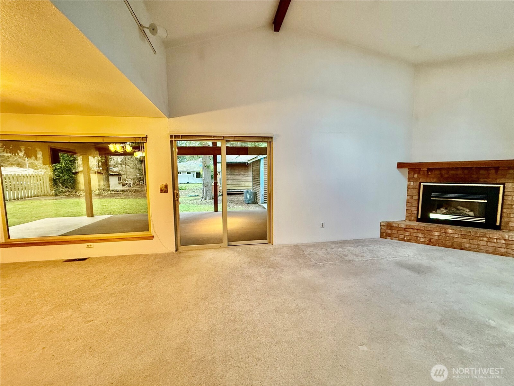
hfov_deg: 102.1
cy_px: 193
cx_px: 257
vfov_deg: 85.7
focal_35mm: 14
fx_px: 208
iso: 400
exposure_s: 1/60
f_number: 2.2
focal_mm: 2.22
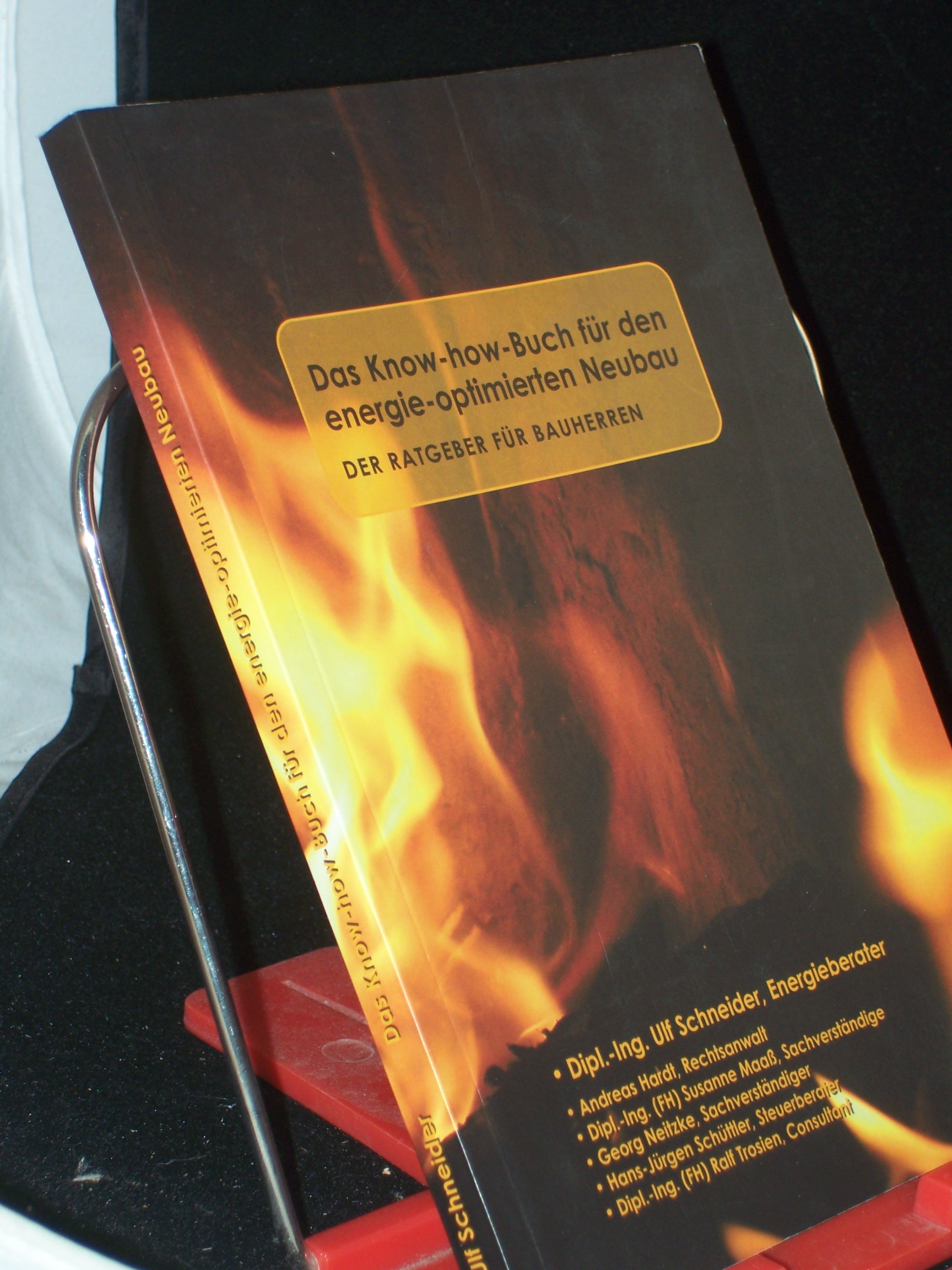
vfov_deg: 19.3
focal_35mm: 102
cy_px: 635
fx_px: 3740
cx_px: 476
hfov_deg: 14.5
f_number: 4.6
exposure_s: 1/100
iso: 80
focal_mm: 16.8
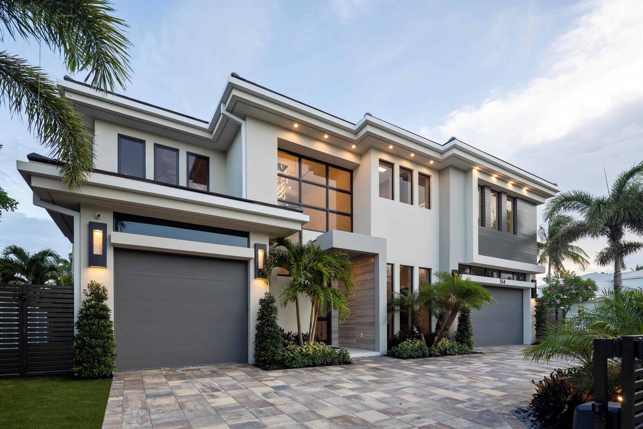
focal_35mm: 17
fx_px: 304
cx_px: 322
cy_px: 214
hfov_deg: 93.3
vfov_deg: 70.4
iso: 400
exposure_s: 1/50
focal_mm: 17
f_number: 7.1
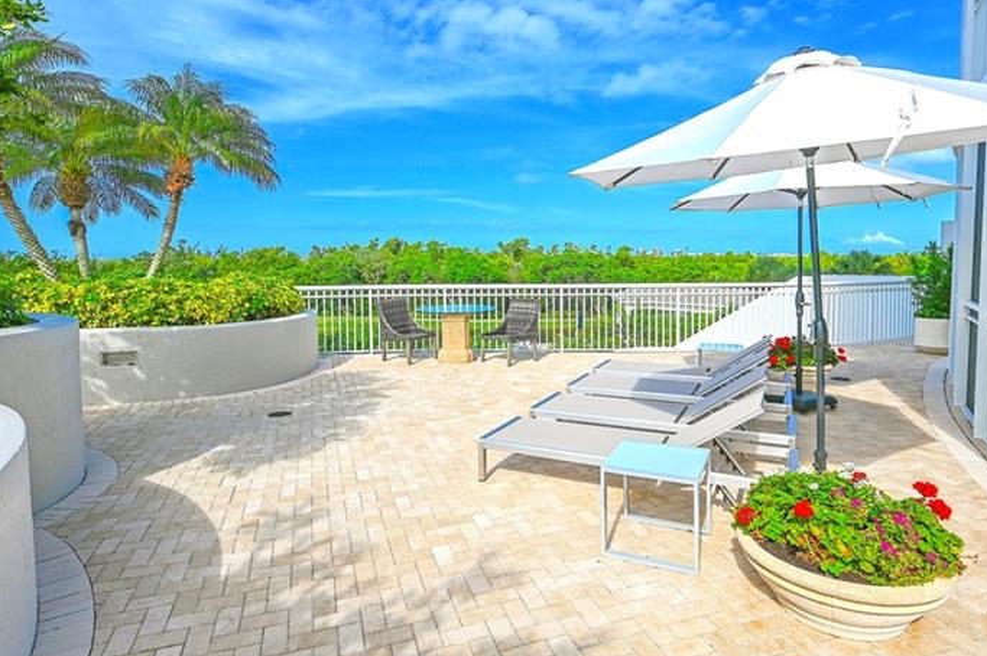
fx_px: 575
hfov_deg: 81.2
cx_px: 507
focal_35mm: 21
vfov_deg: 59.2
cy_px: 282
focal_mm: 14
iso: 100
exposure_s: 1/500
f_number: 8
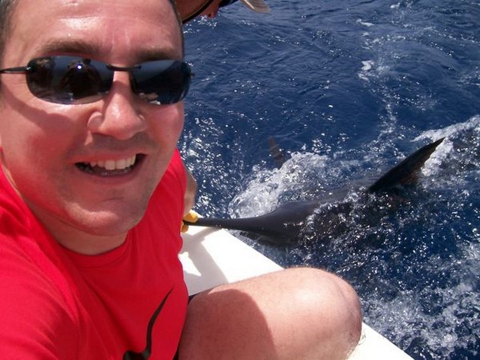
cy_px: 180
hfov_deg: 52.6
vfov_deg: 40.7
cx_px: 240
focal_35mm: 35
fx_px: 485
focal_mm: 5.8
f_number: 7.2
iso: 80
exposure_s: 1/233
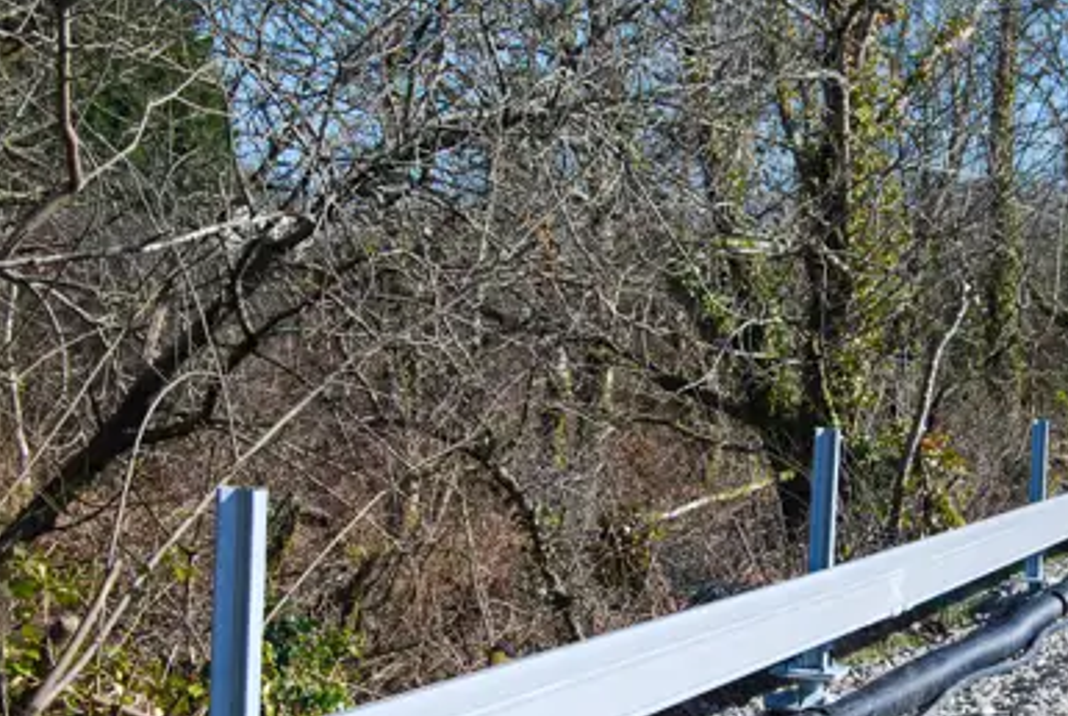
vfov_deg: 15.3
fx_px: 2644
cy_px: 572
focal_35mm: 89
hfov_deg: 22.7
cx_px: 721
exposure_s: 1/200
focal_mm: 34
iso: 100
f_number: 7.1
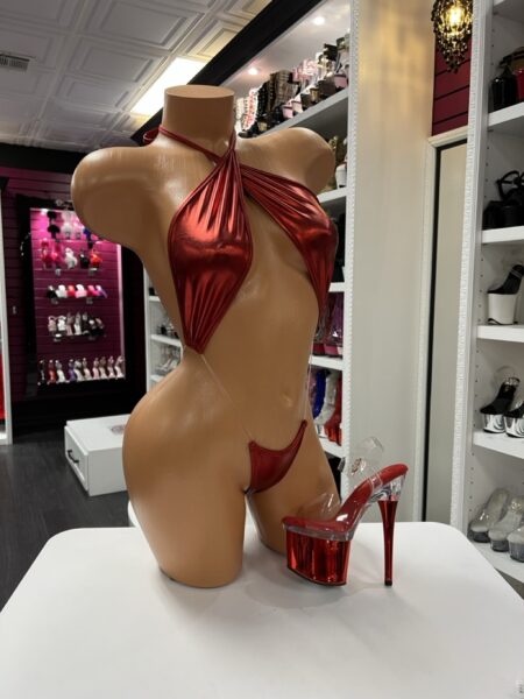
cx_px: 262
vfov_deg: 67.3
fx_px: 525
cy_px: 350
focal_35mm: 26
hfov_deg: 53.1
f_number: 1.5
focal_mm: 5.7
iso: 100
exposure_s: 1/60
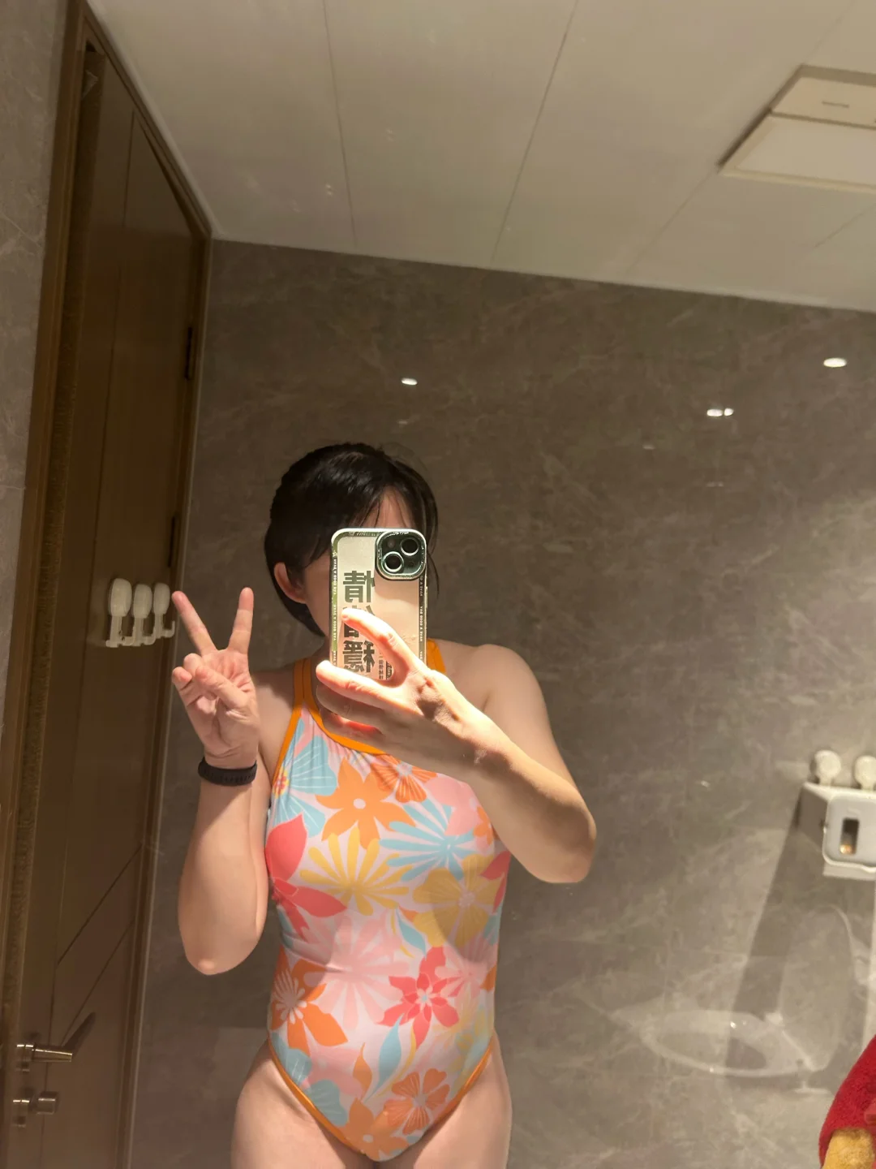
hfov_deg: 53.1
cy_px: 584
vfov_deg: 67.3
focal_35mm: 26
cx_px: 438
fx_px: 877
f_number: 1.5
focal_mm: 5.7
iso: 125
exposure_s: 1/50
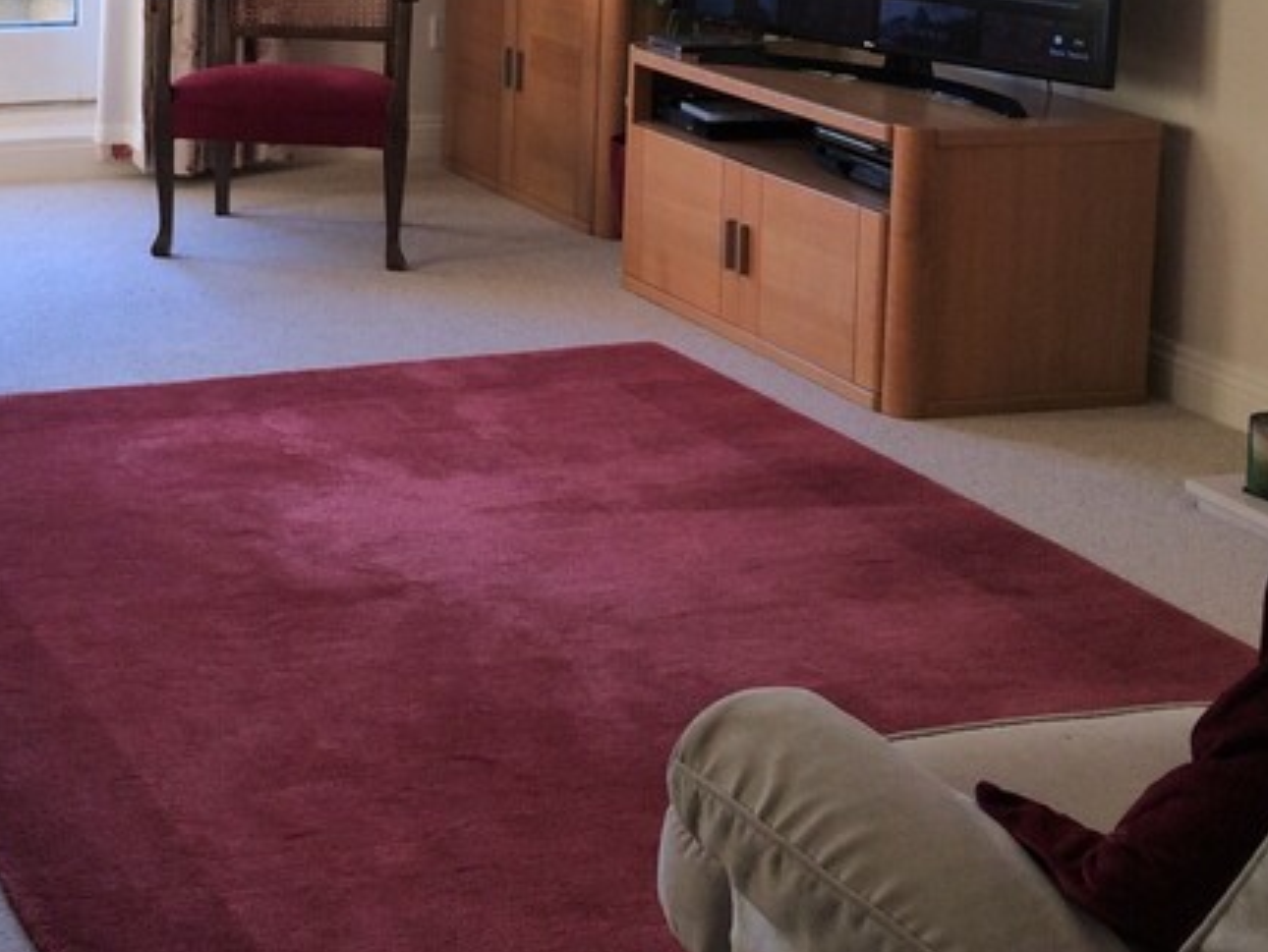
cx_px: 68
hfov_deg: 26.9
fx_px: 2529
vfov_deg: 20.5
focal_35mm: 69
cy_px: -38
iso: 50
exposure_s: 1/33
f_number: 2.2
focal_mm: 4.15
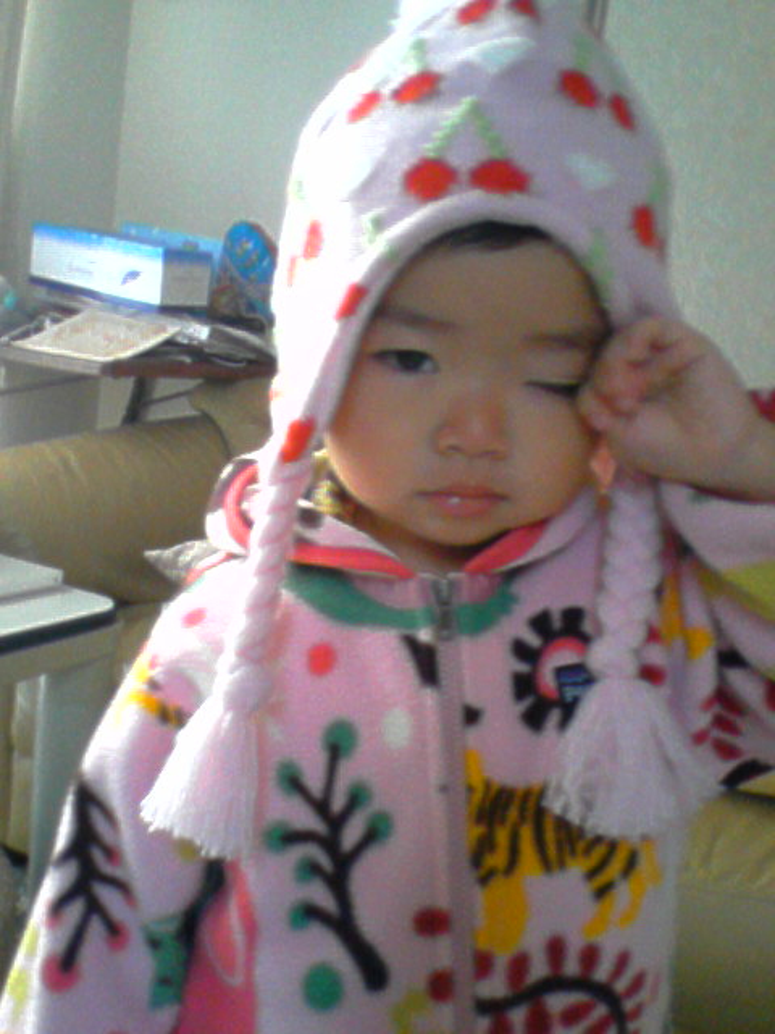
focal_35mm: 29
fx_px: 866
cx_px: 388
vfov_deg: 61.7
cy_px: 517
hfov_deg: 48.2
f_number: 2.8
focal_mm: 1.5
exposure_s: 1/23.8
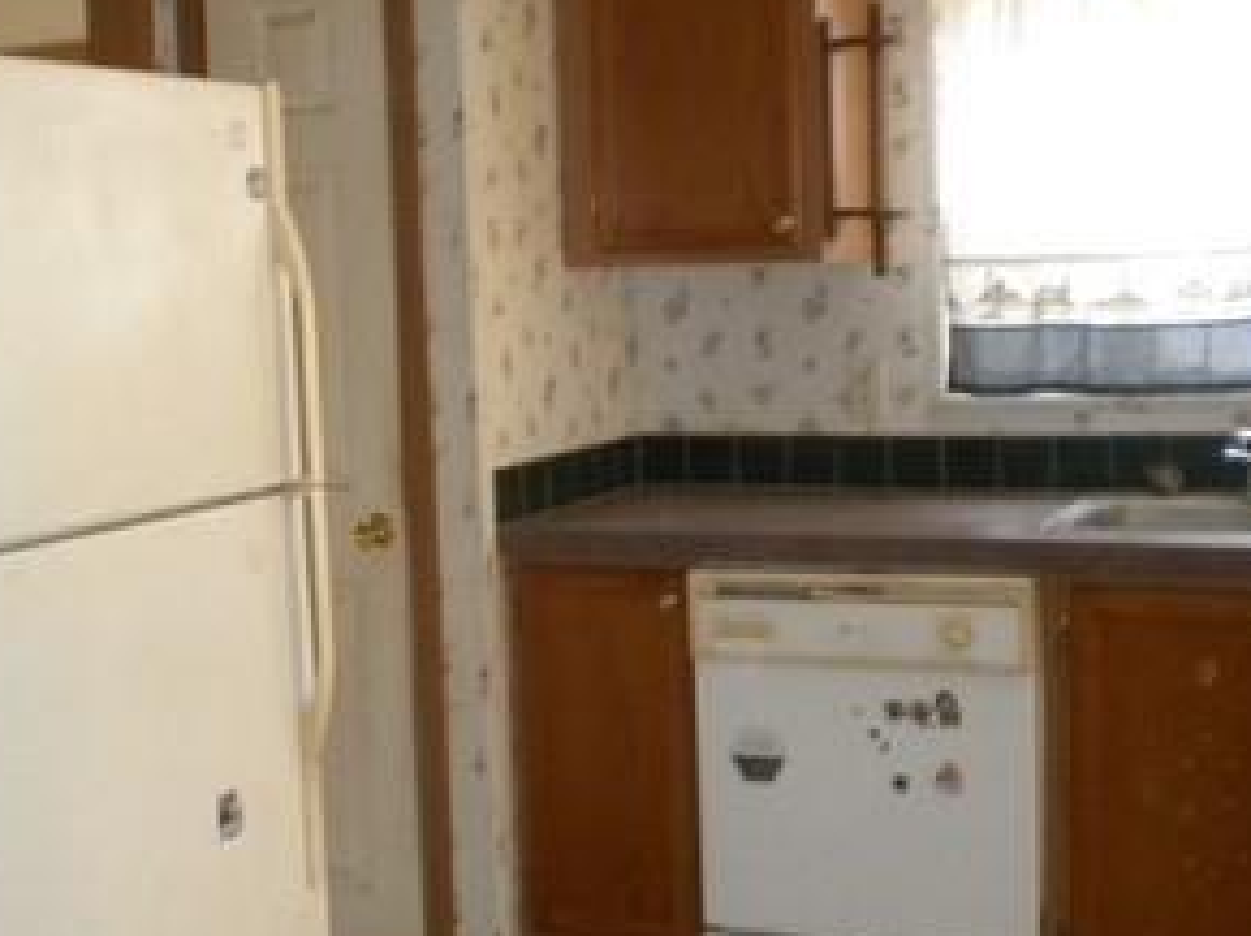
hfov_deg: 33.0
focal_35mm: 58
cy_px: 522
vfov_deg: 25.2
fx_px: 2094
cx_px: 418
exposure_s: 1/30
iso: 400
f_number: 3.1
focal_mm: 6.3
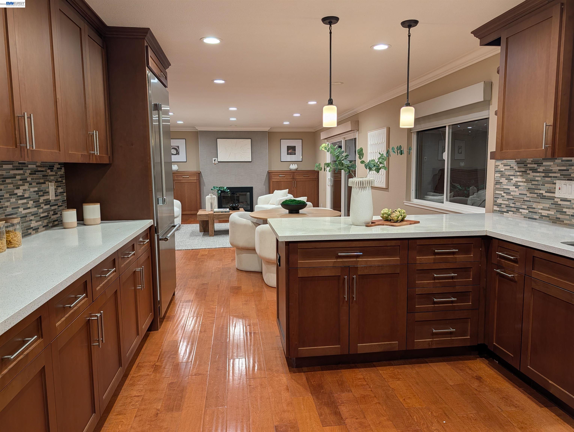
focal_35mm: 24
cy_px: 216
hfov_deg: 71.5
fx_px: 399
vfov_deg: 56.9
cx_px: 287
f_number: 1.68
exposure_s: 1/60
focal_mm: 6.9
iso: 23
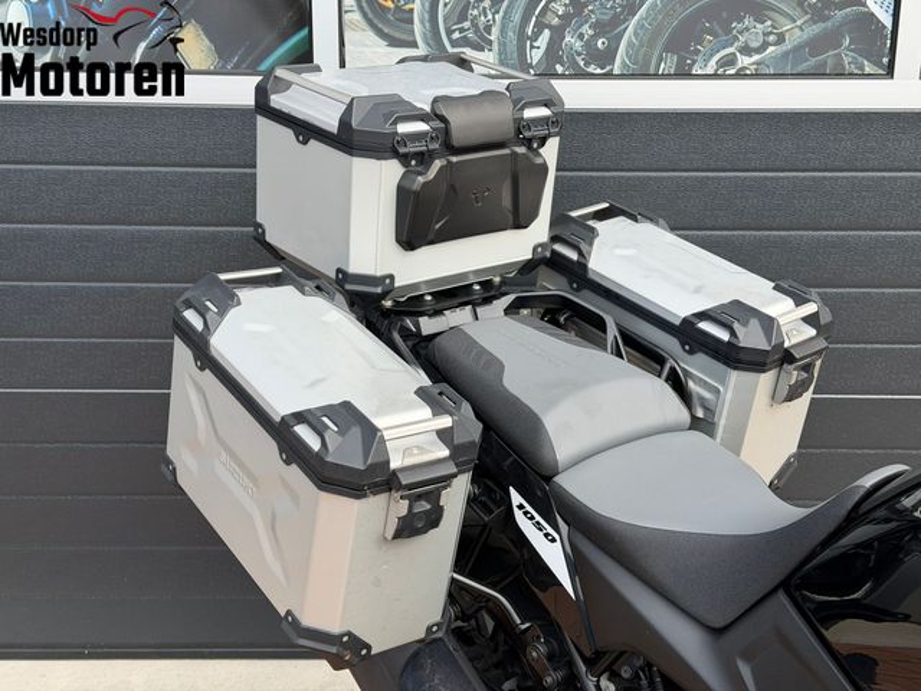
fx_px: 1277
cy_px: 346
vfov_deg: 30.3
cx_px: 460
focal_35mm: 48
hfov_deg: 39.7
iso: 64
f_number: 1.78
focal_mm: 6.76
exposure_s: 1/1642
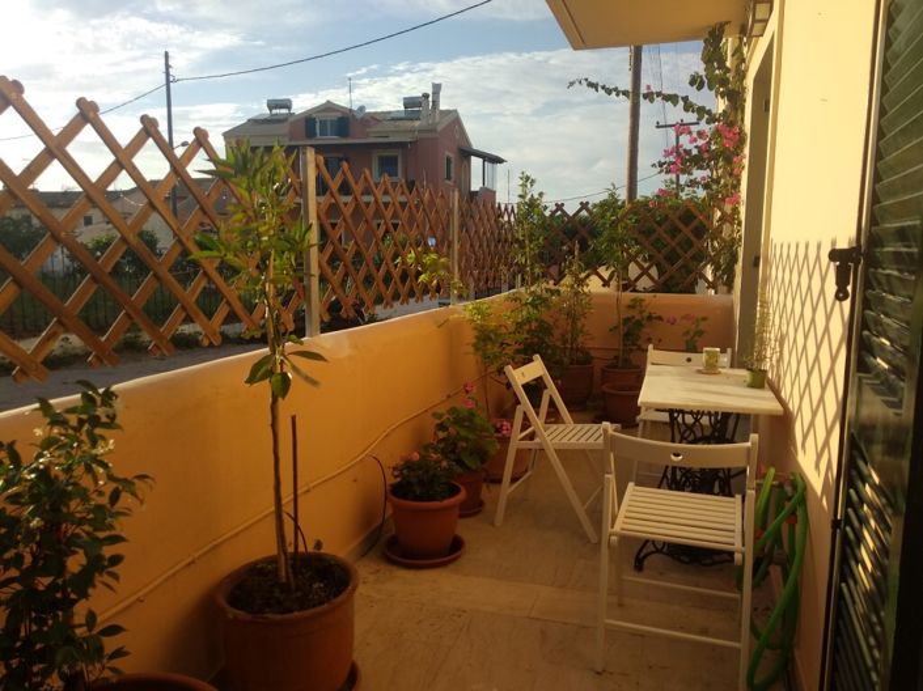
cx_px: 462
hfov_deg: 67.3
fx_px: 693
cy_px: 346
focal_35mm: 26
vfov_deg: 53.0
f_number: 2.2
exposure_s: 1/616
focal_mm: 3.81
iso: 125
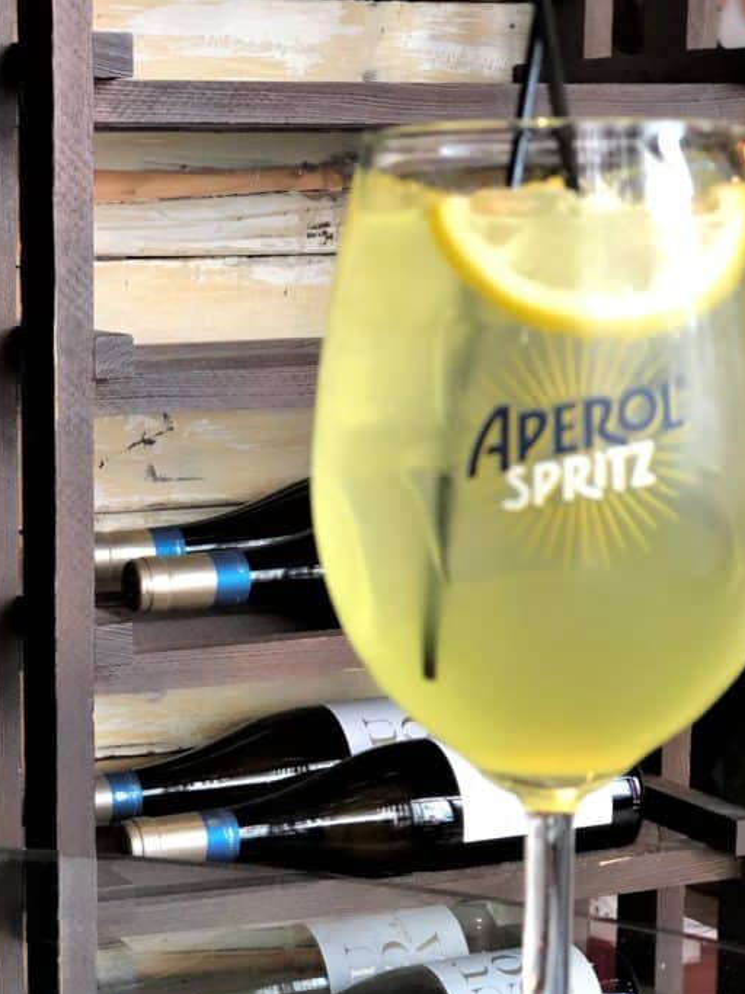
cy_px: 672
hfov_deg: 16.5
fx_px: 2555
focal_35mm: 89
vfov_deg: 21.9
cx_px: 237
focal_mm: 6.6
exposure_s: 1/33
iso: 320
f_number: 2.8
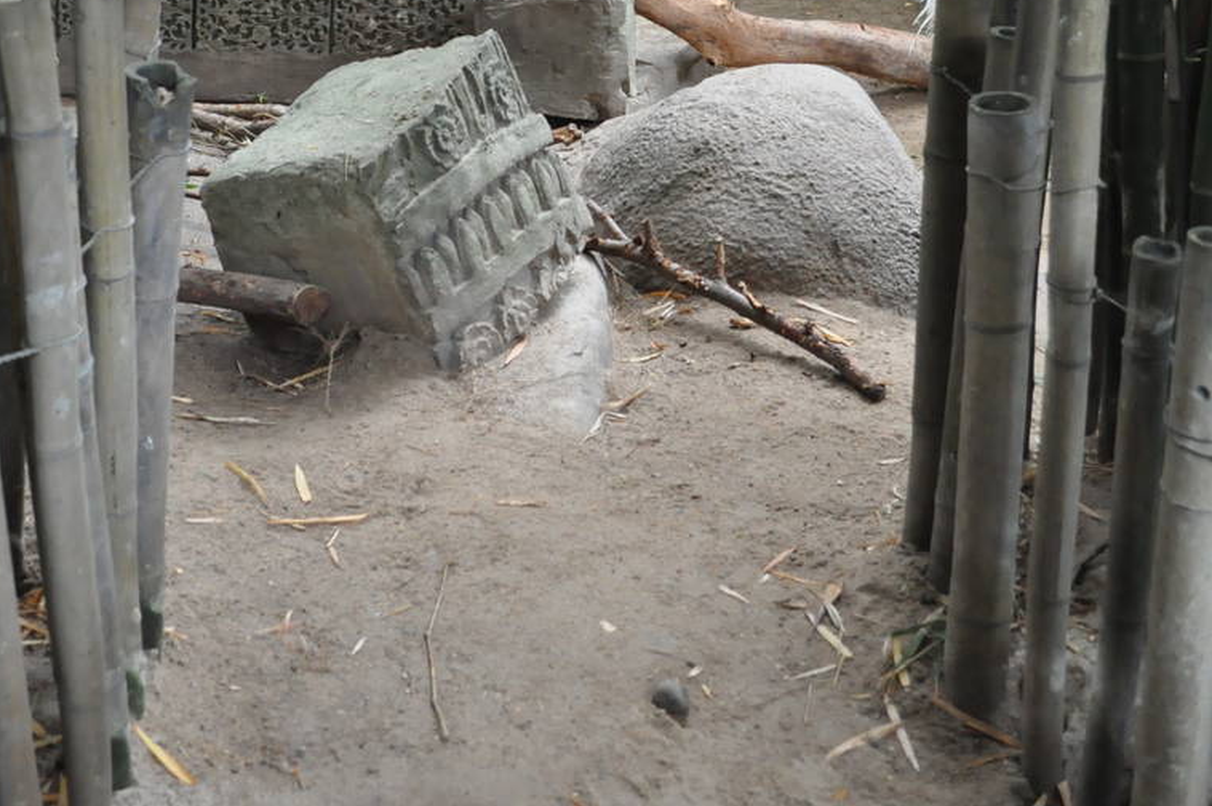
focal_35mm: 57
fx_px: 1917
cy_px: -31
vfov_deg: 22.7
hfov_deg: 35.0
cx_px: 523
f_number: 3.5
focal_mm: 18
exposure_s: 1/50
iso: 1600
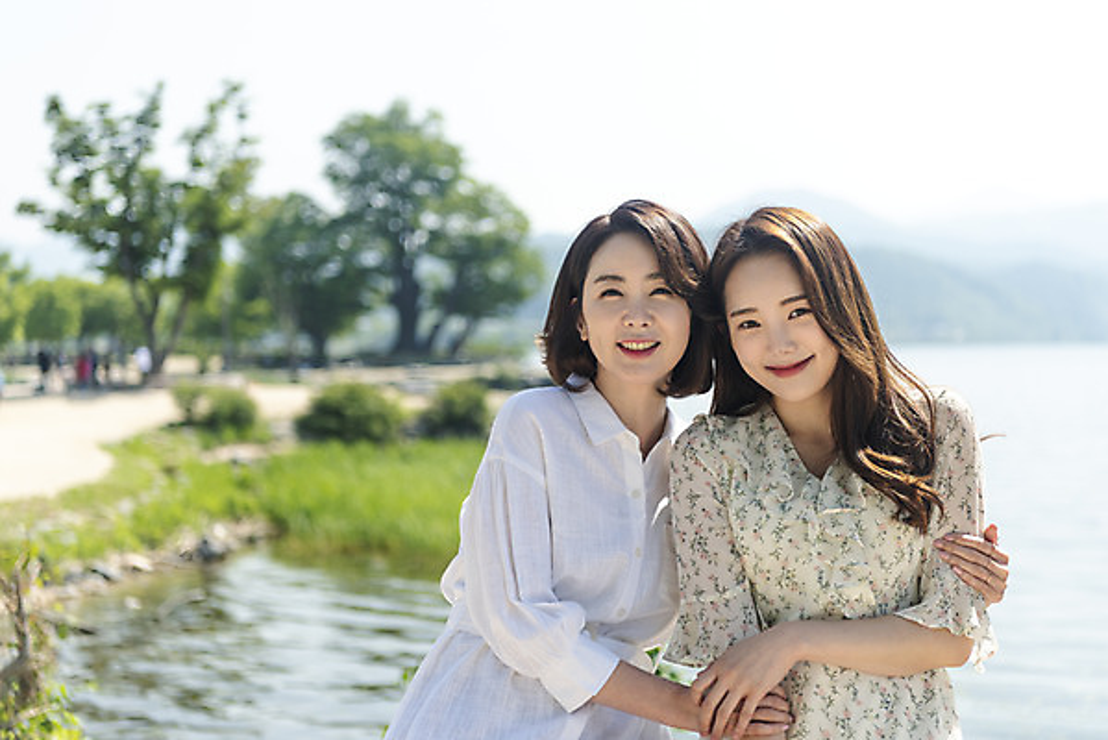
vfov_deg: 21.9
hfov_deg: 32.4
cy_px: 370
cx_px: 554
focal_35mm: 62
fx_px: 1909
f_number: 2.8
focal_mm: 62
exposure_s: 1/2000
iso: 100
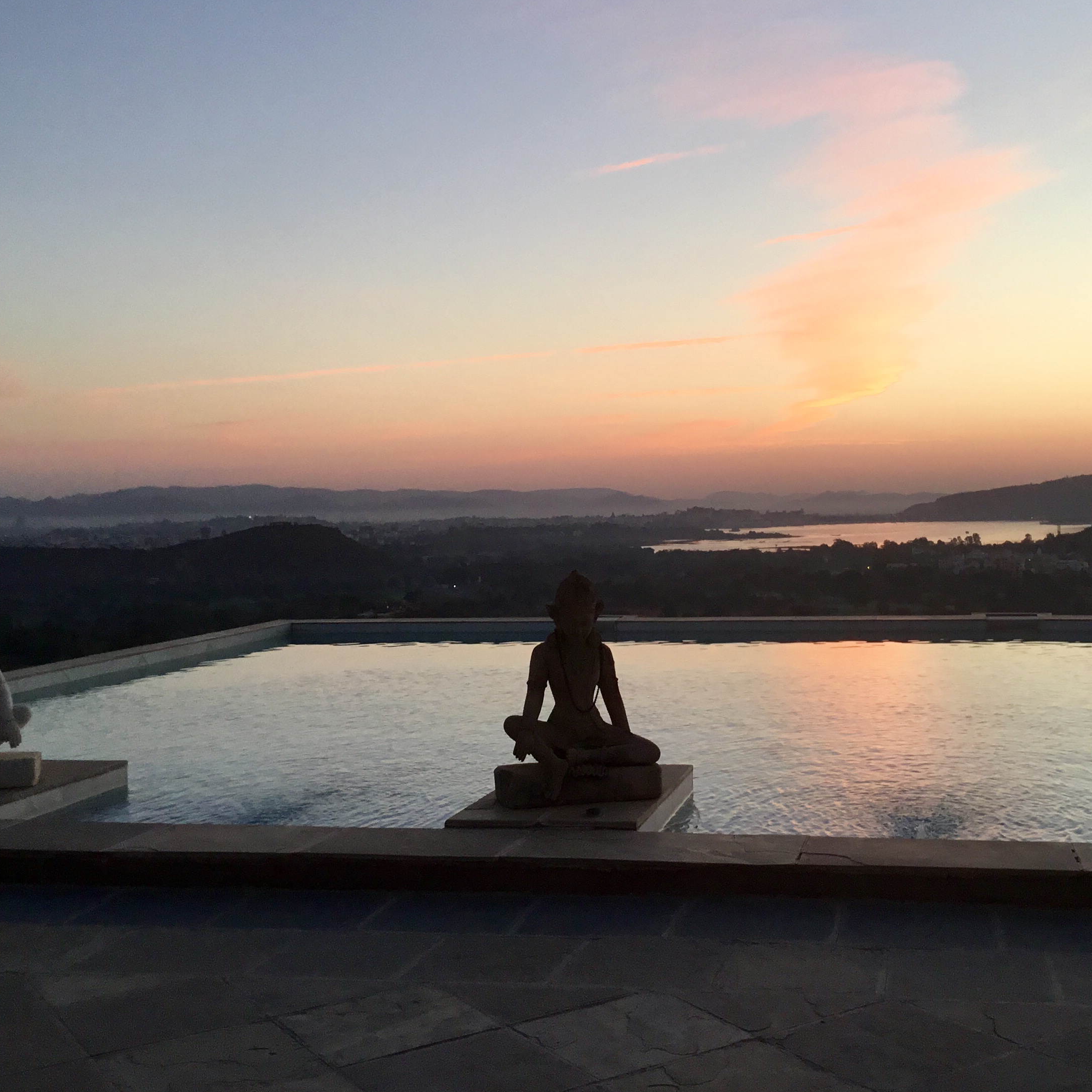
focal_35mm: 41
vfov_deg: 40.9
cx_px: 666
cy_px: 490
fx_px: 1463
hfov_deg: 40.7
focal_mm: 3.3
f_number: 2.4
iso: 32
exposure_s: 1/50
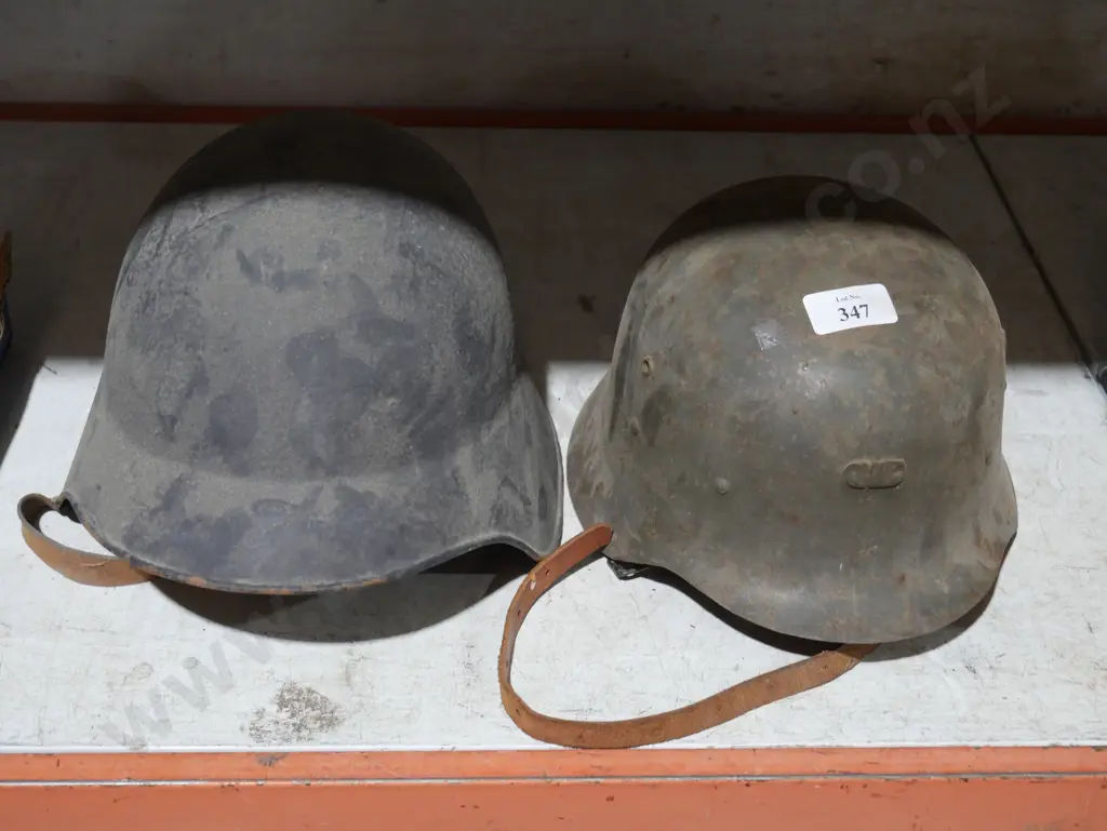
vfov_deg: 29.1
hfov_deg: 38.2
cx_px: 554
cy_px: 416
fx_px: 1600
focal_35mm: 50
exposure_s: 1/60
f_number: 5.3
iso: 800
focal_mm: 25
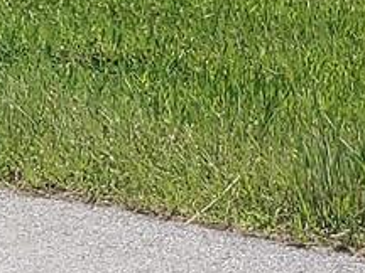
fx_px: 1951
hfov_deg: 9.6
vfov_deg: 7.8
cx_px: -482
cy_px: -216
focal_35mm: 185
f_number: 1.8
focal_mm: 4.36
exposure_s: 1/2128
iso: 50
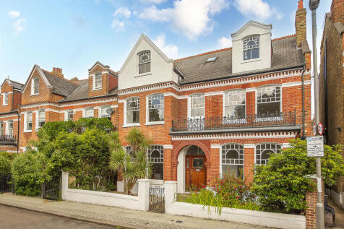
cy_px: 114
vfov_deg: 57.2
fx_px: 210
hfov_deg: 78.6
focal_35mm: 22
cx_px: 172
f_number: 5.6
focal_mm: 22
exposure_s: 1/1000
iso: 250
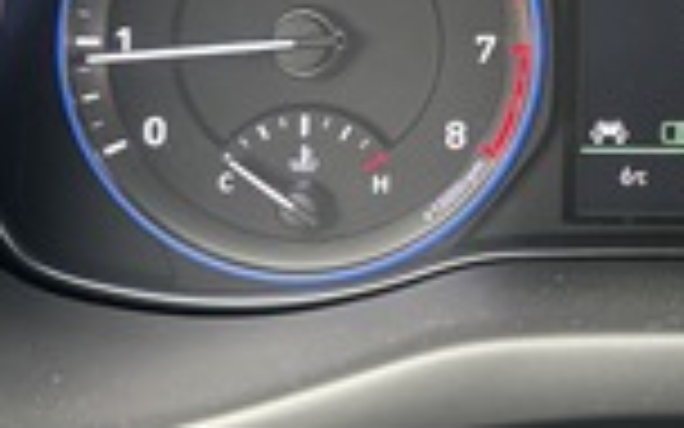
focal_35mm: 76
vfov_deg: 16.9
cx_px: 720
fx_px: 1417
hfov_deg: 25.5
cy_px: 43
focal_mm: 5.96
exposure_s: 1/60
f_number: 1.6
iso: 320
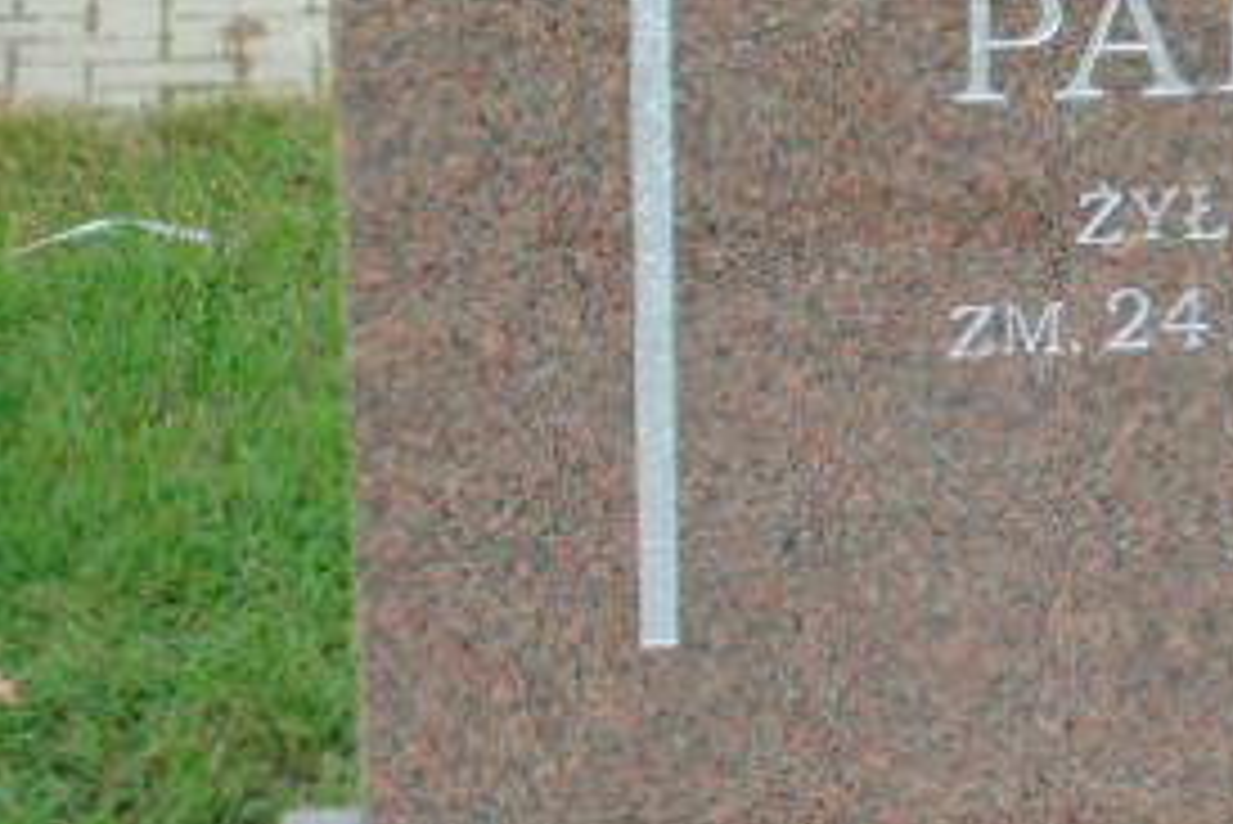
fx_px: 4489
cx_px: 1076
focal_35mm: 131
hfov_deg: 15.5
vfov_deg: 10.5
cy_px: 284
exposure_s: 1/80
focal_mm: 9.6
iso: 80
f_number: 4.3
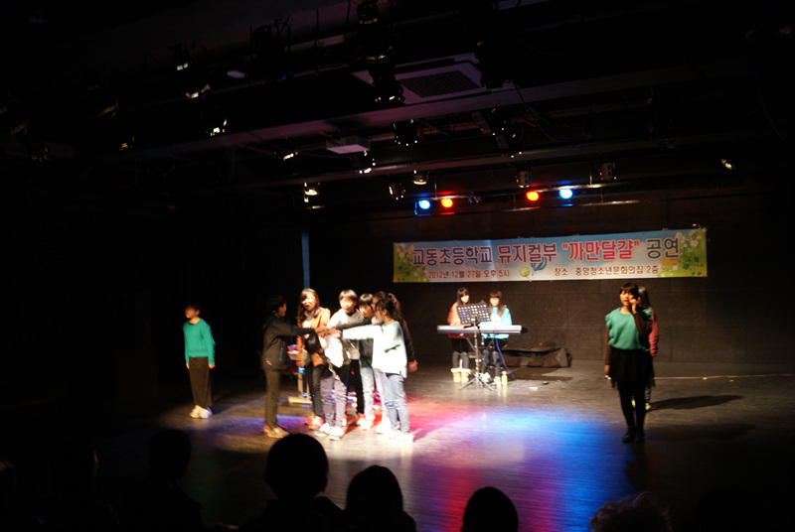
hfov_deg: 61.9
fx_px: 663
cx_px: 398
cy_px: 266
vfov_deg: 43.7
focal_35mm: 30
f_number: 5.6
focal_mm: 20
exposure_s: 1/2
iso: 400
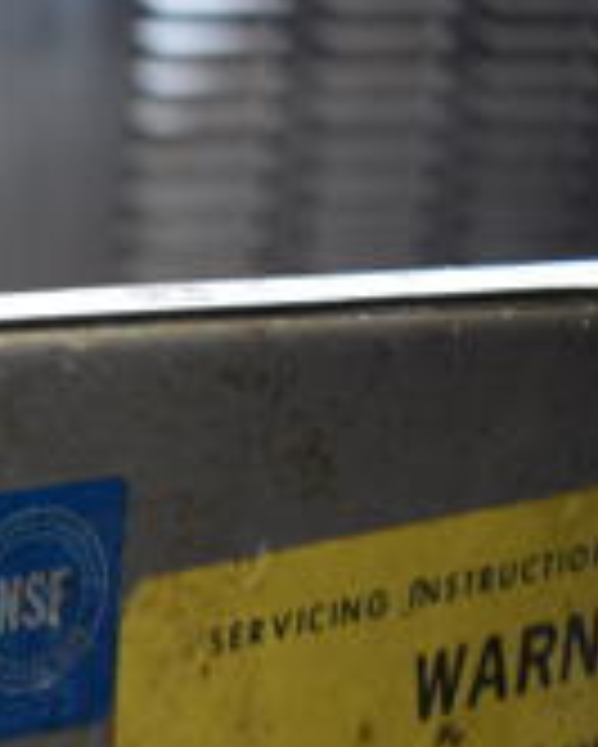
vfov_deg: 19.6
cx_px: -665
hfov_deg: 13.6
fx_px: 2056
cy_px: 842
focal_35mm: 93
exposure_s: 1/60
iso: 900
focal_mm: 18
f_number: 4
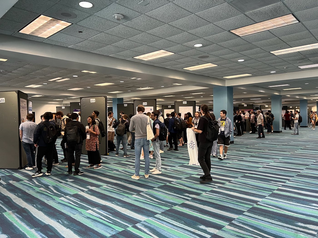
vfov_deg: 53.1
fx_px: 239
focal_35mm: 26
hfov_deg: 67.3
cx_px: 159
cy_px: 119
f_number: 1.5
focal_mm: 5.7
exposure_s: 1/60
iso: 200
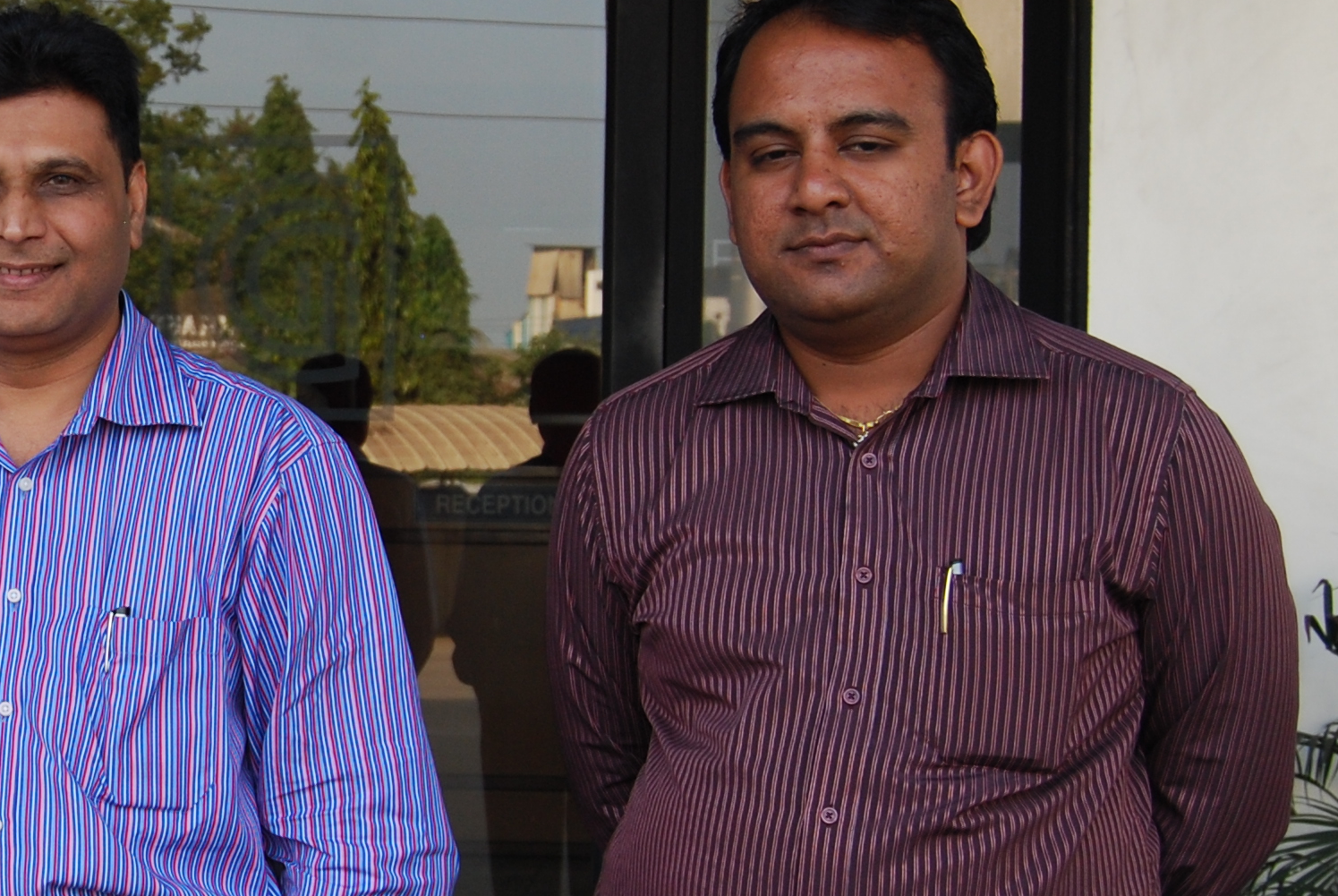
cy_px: 509
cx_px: -112
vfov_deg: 13.6
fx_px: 3759
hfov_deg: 19.4
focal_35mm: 101
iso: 200
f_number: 5
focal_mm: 26
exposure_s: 1/100
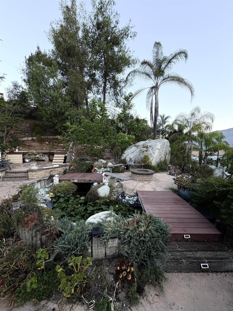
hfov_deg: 85.7
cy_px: 156
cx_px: 116
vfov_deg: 102.1
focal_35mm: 14
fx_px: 126
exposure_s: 1/133
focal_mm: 2.22
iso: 125
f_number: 2.2
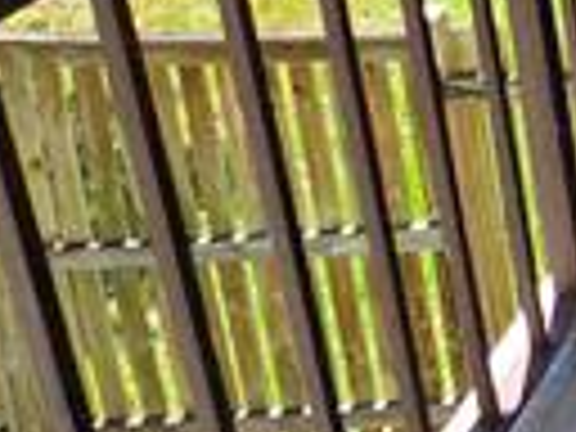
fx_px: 1348
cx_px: 1228
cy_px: -266
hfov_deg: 16.5
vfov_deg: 16.2
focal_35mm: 81
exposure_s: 1/2000
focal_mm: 2.2
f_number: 2.2
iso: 125
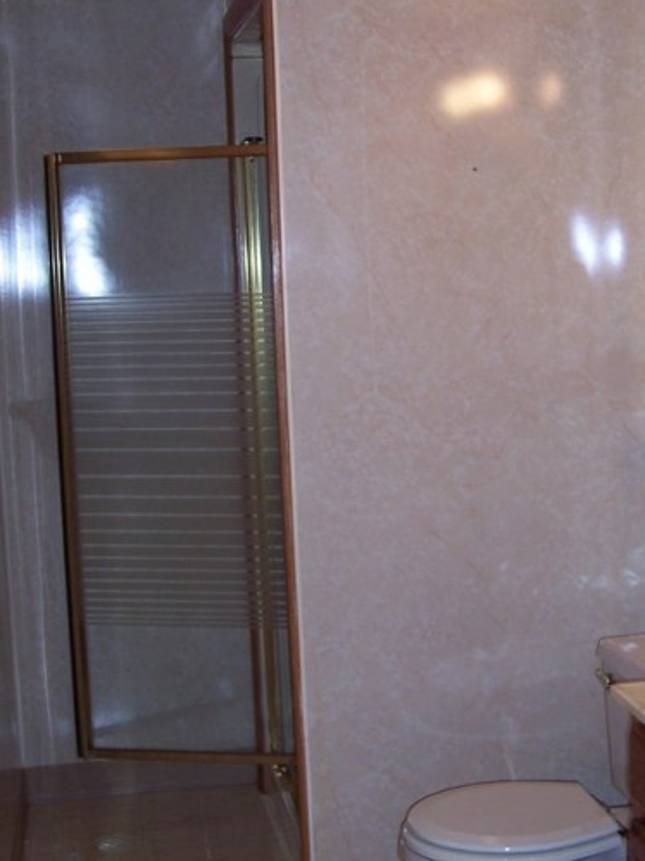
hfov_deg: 24.2
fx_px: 1491
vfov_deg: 32.2
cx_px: 464
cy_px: 419
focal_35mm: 60
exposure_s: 1/60
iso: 100
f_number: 2.8
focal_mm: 8
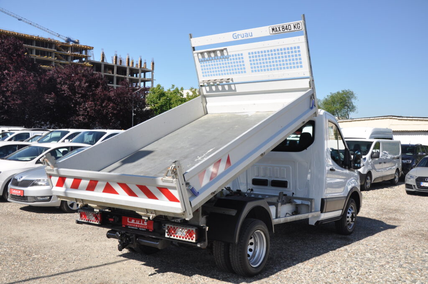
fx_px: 445
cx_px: 214
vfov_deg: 35.4
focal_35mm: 38
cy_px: 142
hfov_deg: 51.3
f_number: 9
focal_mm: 25
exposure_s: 1/320
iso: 400
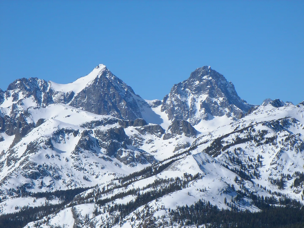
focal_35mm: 190
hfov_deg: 10.4
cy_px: 114
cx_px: 152
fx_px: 1669
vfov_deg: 7.8
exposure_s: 1/1344
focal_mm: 31.5
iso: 50
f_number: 4.7
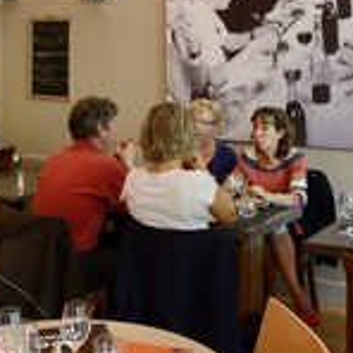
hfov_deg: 29.5
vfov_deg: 28.9
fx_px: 669
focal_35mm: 58
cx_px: 199
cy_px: 72
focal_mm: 24
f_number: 4.5
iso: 800
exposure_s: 1/20
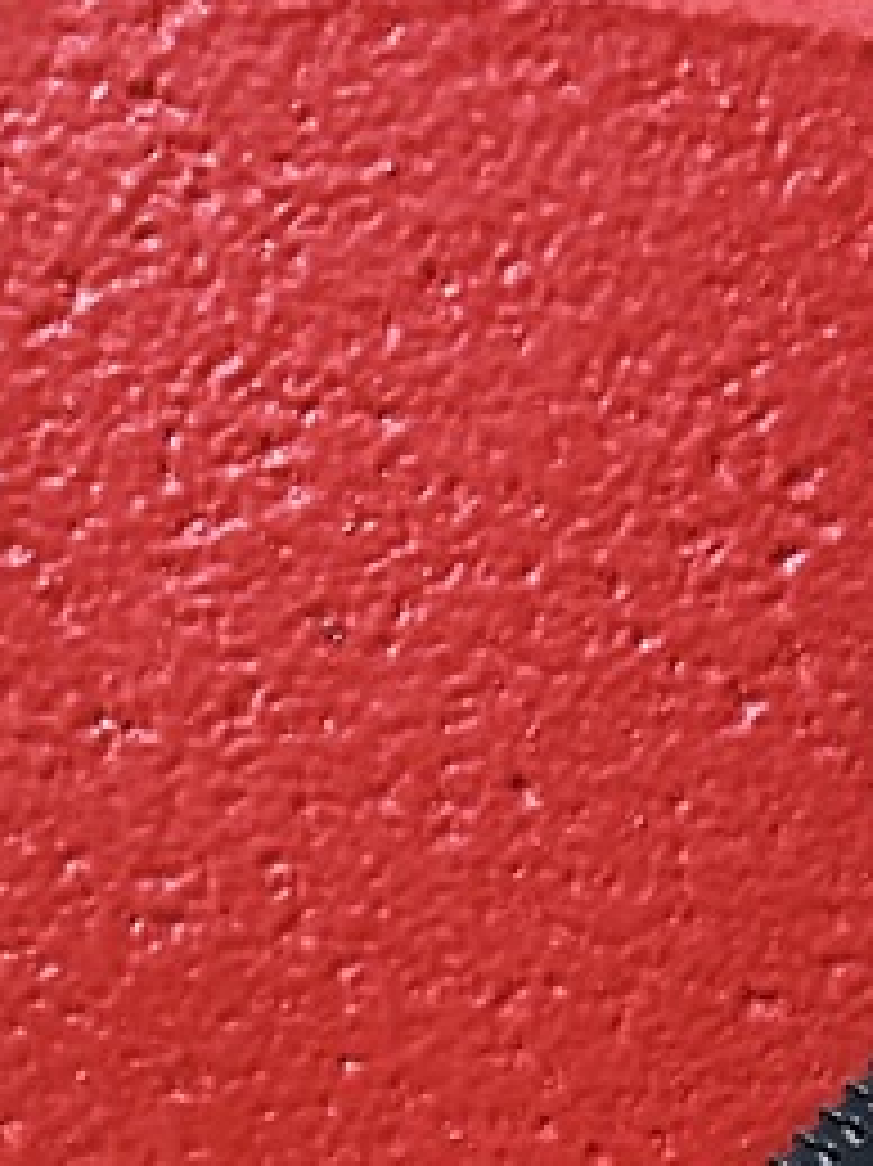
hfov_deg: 15.3
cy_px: 2053
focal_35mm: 95
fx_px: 3197
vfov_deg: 17.2
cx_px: 828
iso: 500
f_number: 1.78
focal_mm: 6.86
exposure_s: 1/60
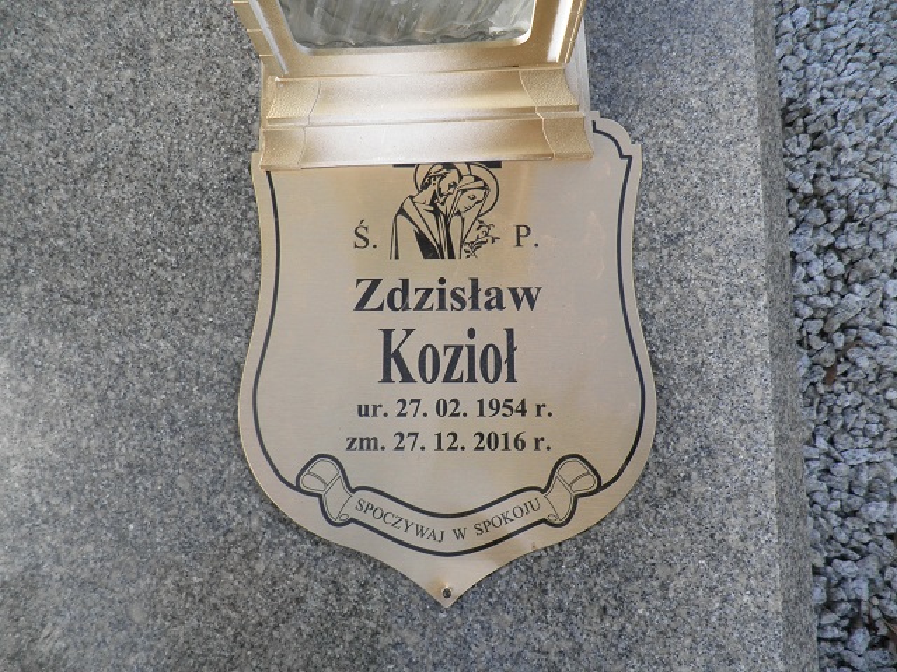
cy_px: 336
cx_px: 448
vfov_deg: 56.8
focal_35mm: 24
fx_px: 622
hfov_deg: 71.6
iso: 64
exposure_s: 1/160
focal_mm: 4.3
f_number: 3.3
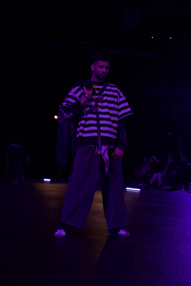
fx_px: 541
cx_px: 96
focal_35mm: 68
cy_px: 143
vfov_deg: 29.7
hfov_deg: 20.0
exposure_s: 1/140
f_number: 5.6
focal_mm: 45
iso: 2500
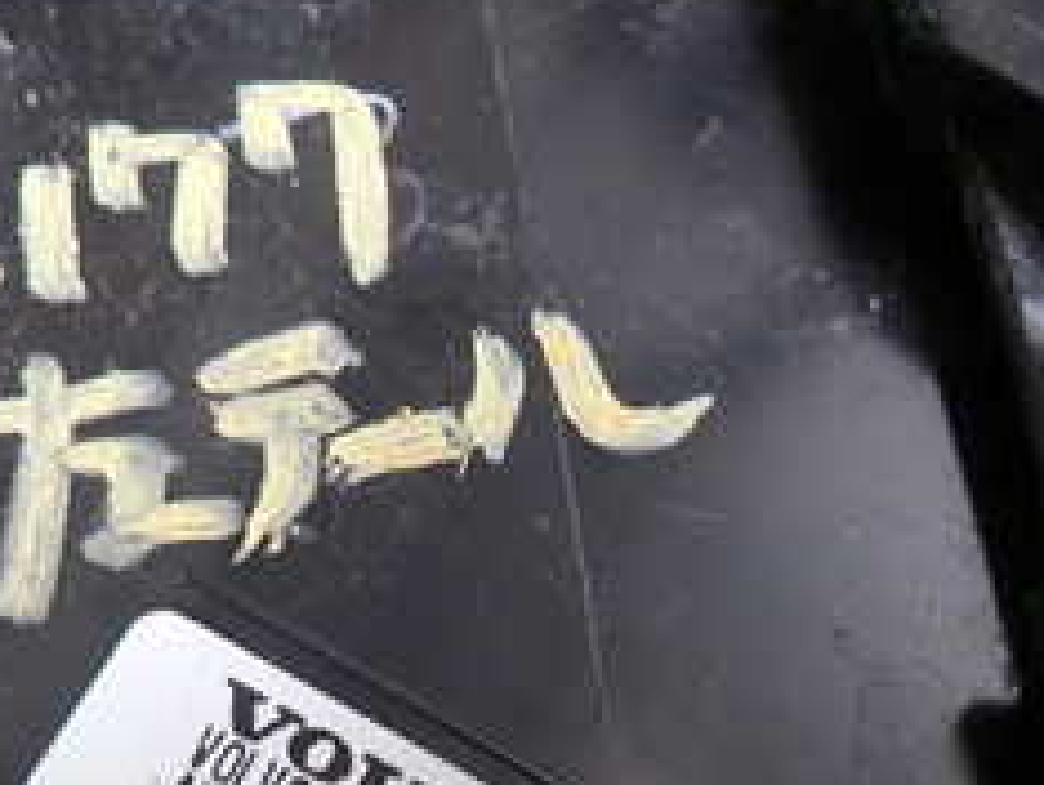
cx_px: 638
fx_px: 1932
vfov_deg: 22.2
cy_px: 763
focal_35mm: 64
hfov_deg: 30.1
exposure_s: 1/50
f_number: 2
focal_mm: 4.5
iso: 200
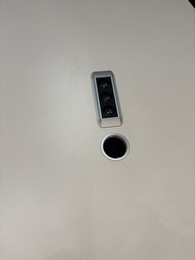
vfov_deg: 67.3
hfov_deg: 53.1
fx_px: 195
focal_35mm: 26
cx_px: 98
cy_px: 130
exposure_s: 1/100
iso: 64
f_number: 1.6
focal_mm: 5.96
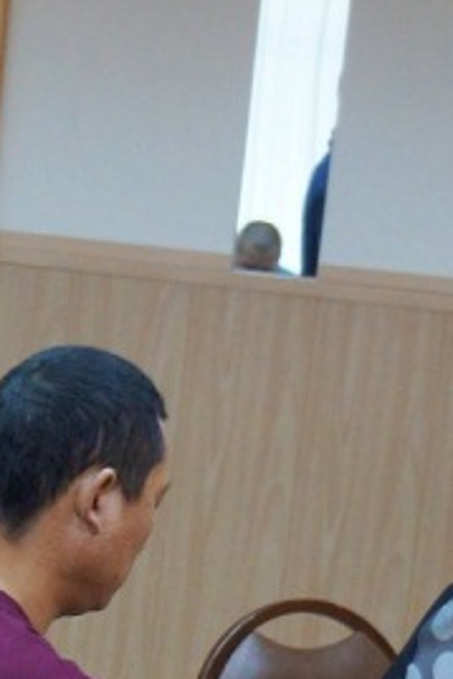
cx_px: -418
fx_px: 1941
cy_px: 455
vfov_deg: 19.7
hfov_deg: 12.0
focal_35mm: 103
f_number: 4
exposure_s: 1/160
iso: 1600
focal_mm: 18
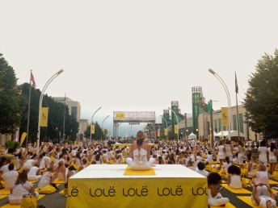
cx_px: 139
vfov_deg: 42.9
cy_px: 104
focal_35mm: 33
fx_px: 265
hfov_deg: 55.4
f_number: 2.4
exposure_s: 1/40
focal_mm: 4.12
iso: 50
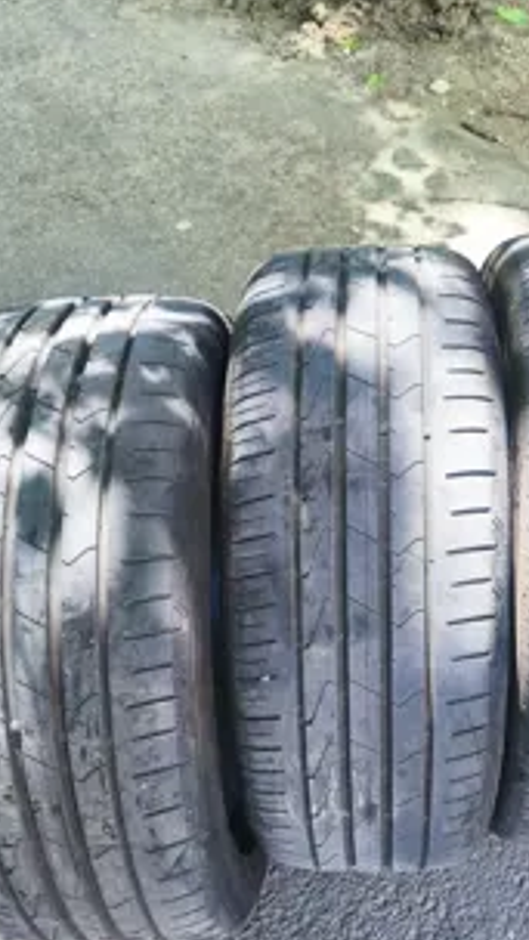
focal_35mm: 33
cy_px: 594
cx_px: 340
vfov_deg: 58.7
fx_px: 823
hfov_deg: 35.4
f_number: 1.65
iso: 160
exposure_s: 1/99.9
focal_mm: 6.18
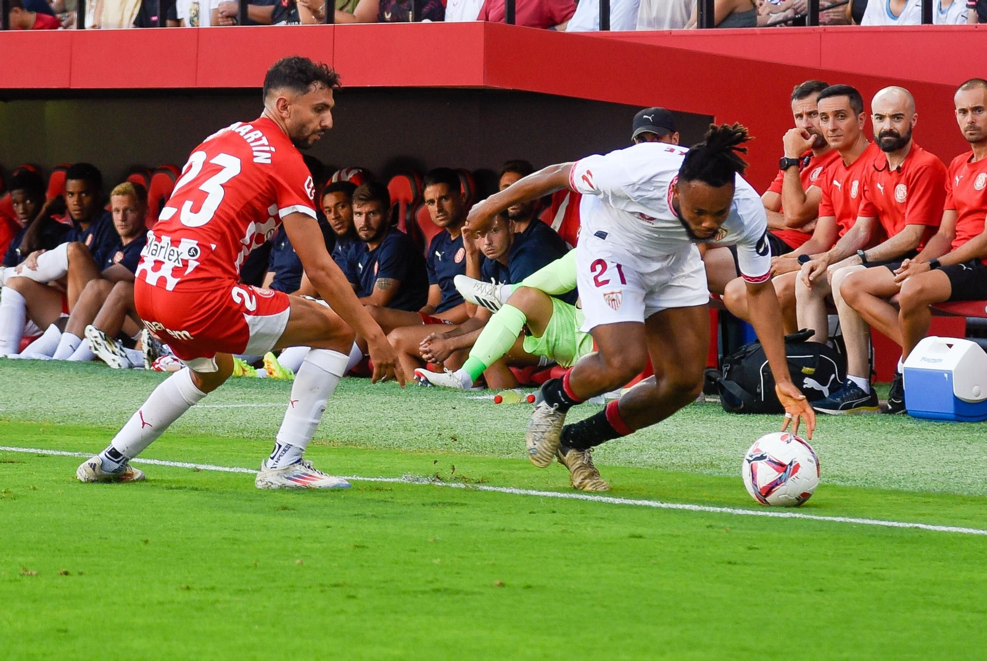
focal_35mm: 120
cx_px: 494
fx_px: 3295
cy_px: 330
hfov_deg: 17.0
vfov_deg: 11.5
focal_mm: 120
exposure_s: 1/640
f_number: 4
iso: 400
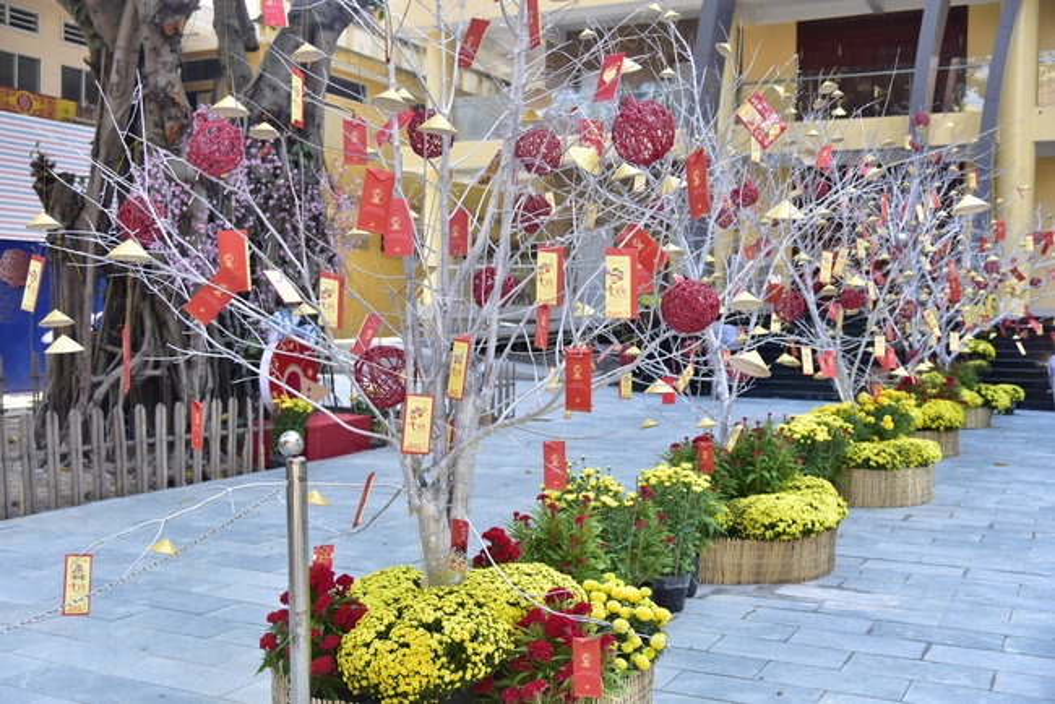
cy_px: 352
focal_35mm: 38
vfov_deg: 35.1
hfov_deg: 50.7
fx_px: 1114
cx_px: 528
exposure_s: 1/400
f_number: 4
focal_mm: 38
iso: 320
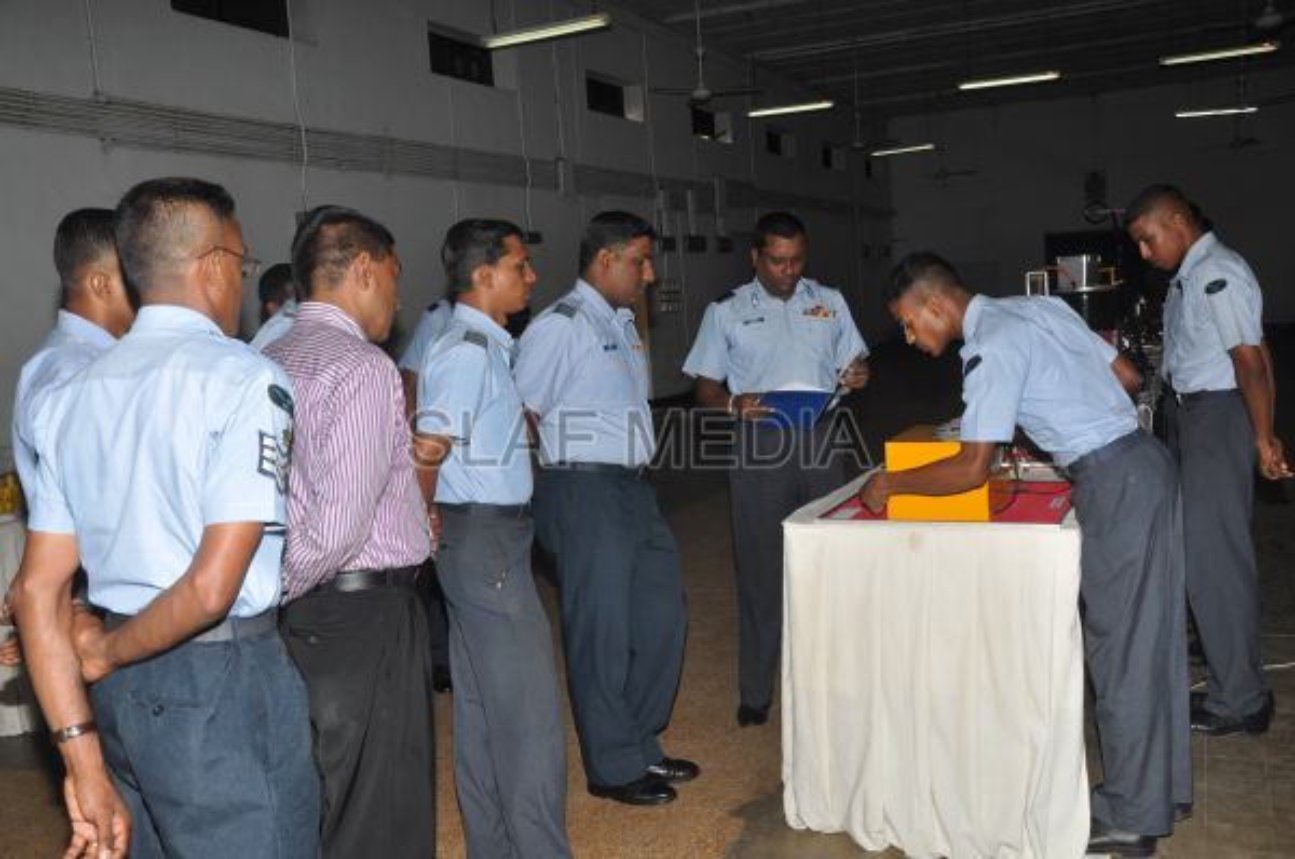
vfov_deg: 39.8
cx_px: 648
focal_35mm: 33
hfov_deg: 57.3
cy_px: 430
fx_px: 1185
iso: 200
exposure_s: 1/125
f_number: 7.1
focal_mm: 22
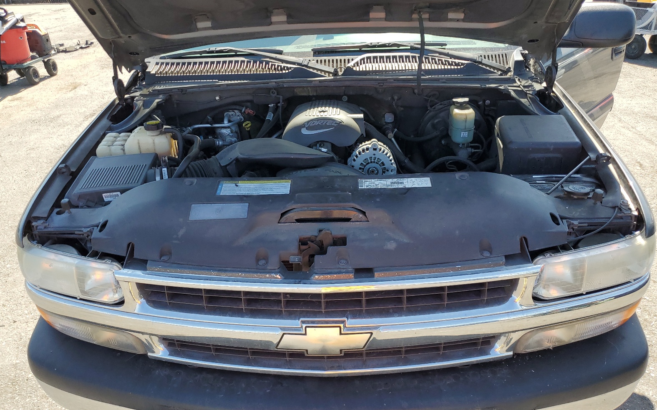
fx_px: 501
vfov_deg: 44.5
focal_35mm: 28
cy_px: 220
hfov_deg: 66.5
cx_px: 327
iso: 50
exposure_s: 1/833
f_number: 1.5
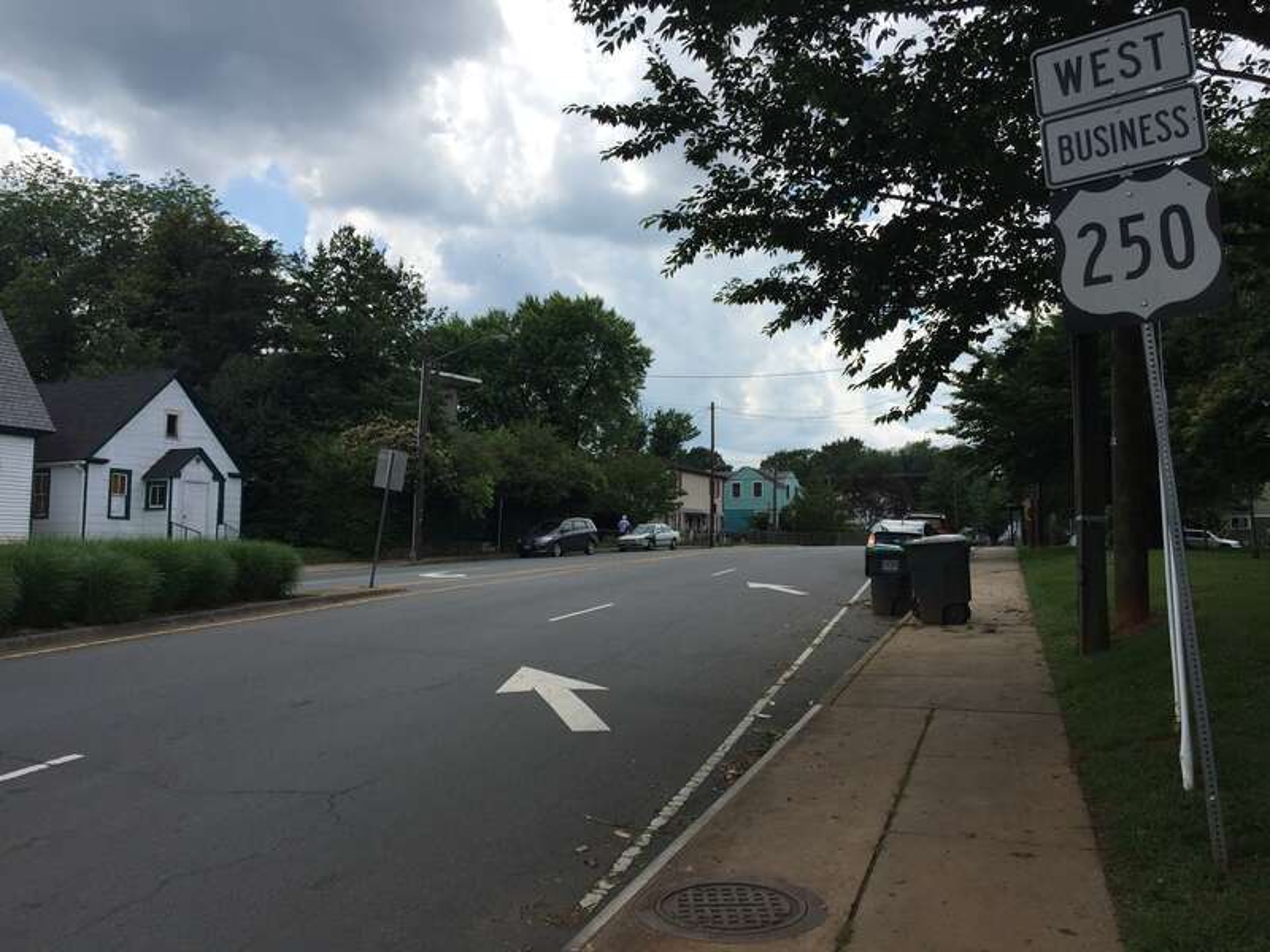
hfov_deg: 61.7
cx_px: 635
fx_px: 1064
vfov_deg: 48.2
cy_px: 476
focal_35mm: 29
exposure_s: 1/2326
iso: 32
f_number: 2.2
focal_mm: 4.15
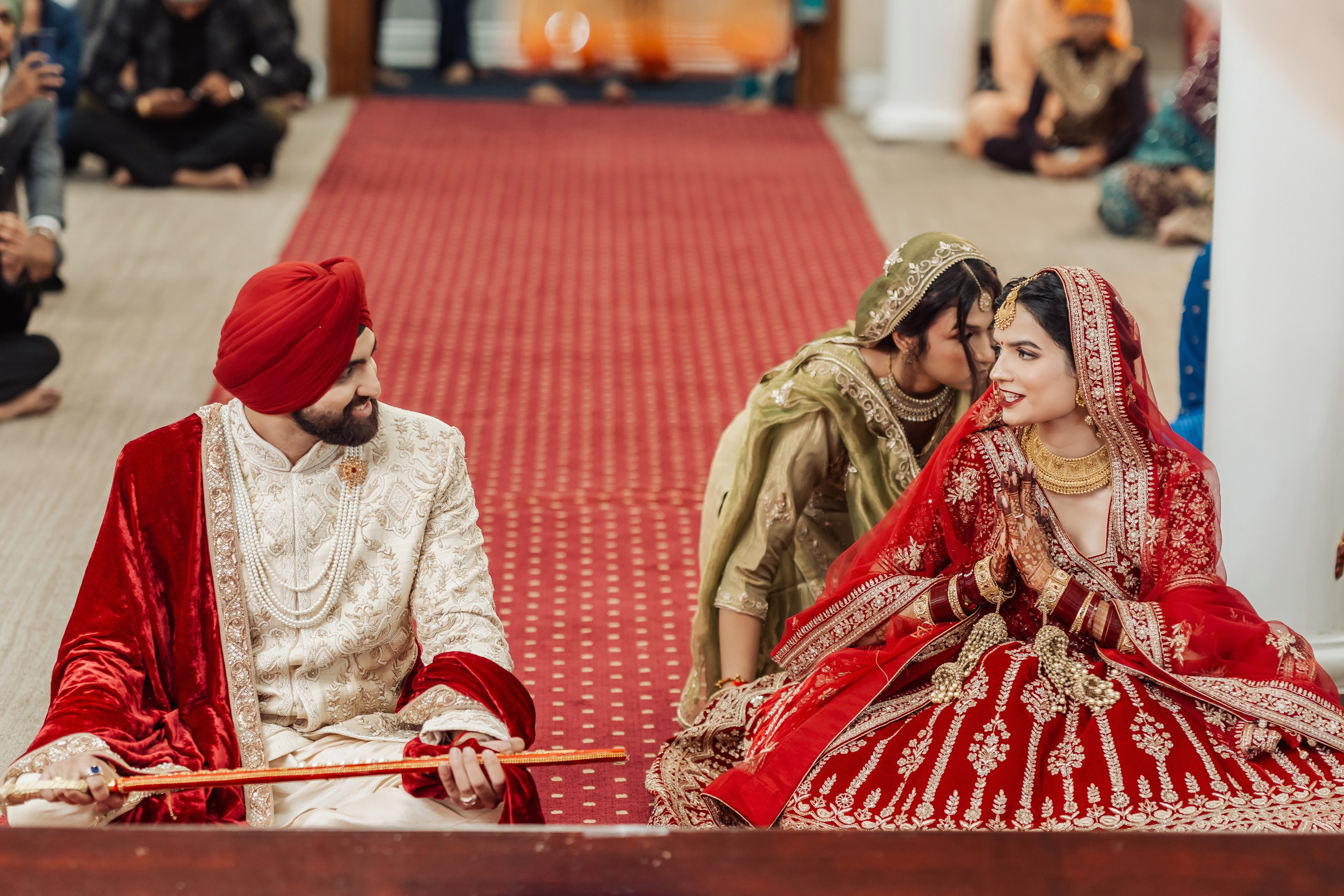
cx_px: 672
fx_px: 3173
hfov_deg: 23.9
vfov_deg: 16.1
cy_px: 448
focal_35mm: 85
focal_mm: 85
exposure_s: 1/200
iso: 500
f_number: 2
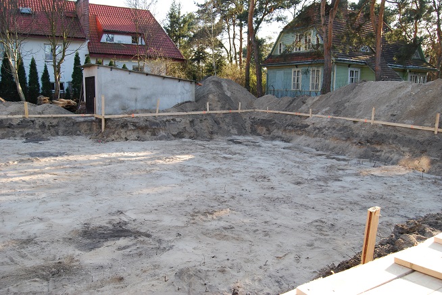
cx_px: 221
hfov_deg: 67.3
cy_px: 148
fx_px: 332
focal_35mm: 27
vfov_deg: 48.0
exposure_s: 1/125
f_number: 5.6
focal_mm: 18
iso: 200
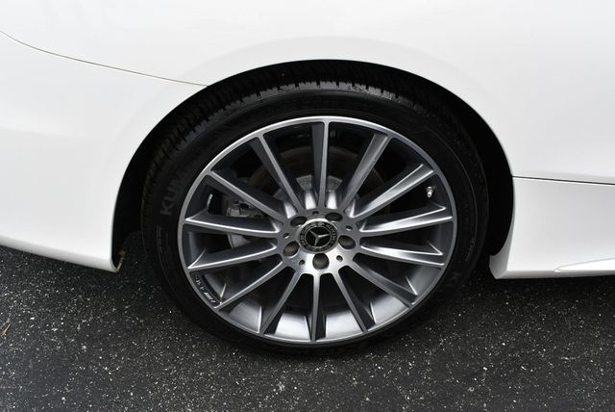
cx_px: 308
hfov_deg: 53.1
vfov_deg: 36.9
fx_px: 616
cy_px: 206
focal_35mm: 36
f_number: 6.3
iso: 200
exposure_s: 1/250
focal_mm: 18
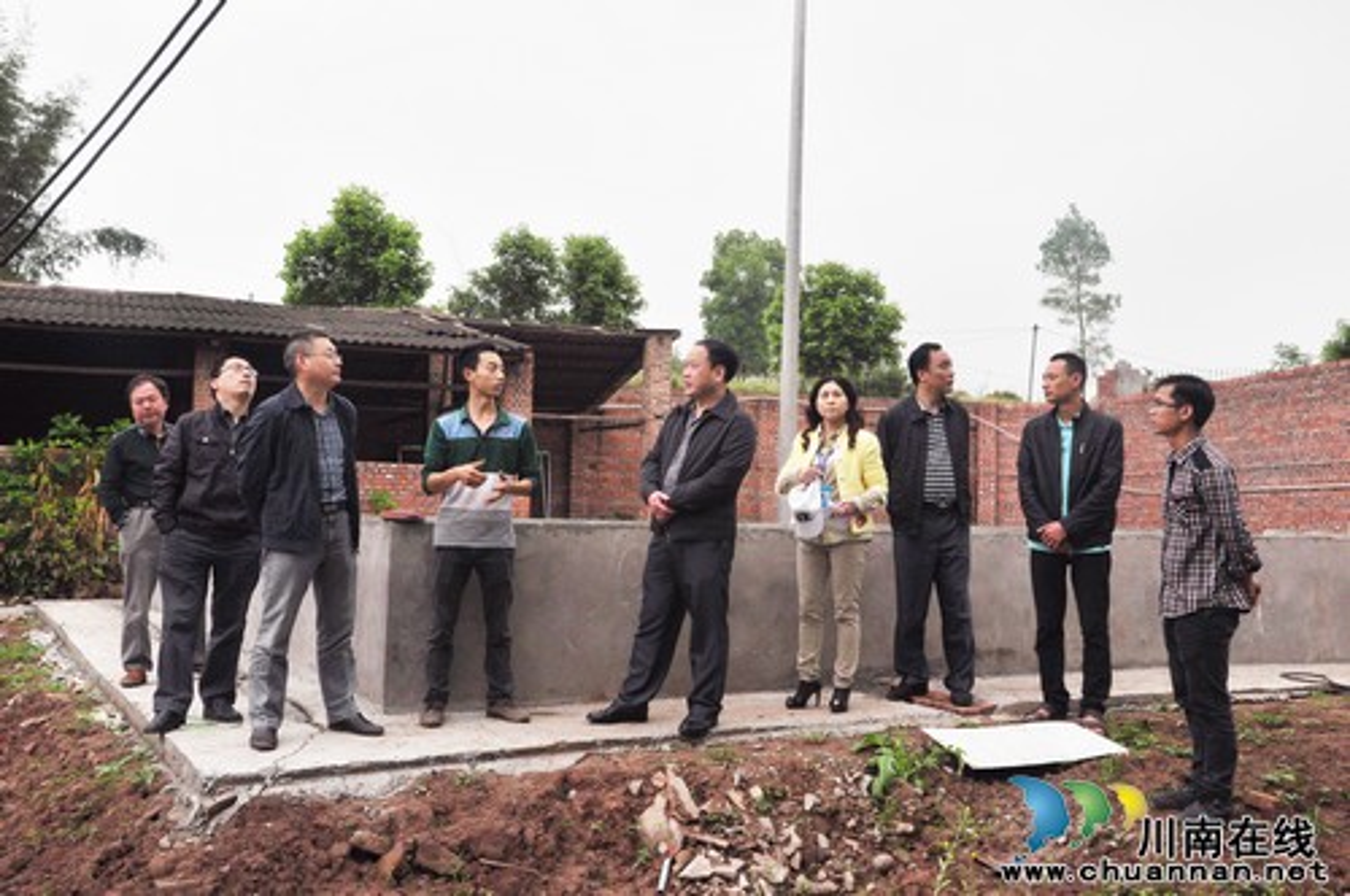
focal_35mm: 38
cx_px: 675
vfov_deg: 35.4
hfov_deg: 51.3
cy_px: 448
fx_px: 1404
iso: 500
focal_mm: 25
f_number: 9
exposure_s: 1/320
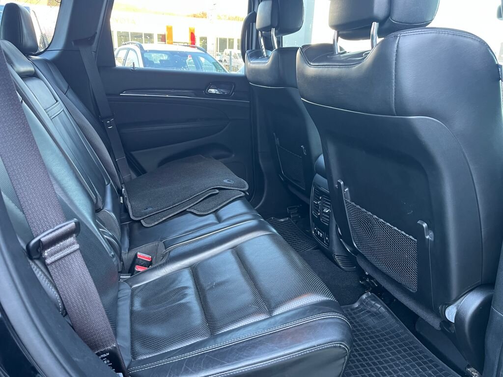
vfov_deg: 53.1
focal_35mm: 26
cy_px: 188
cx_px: 252
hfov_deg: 67.3
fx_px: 378
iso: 250
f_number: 1.6
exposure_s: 1/60
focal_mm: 5.1
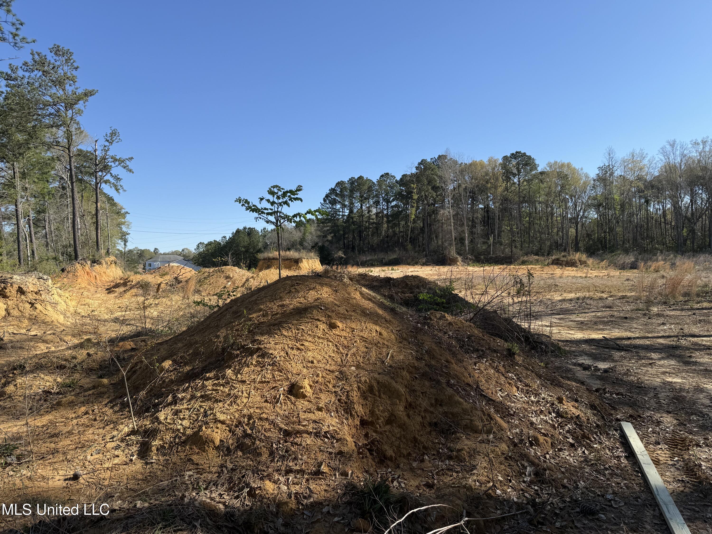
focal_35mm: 24
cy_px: 267
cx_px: 356
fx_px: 494
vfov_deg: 56.8
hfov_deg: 71.6
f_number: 1.78
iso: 80
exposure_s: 1/3584
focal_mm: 6.76
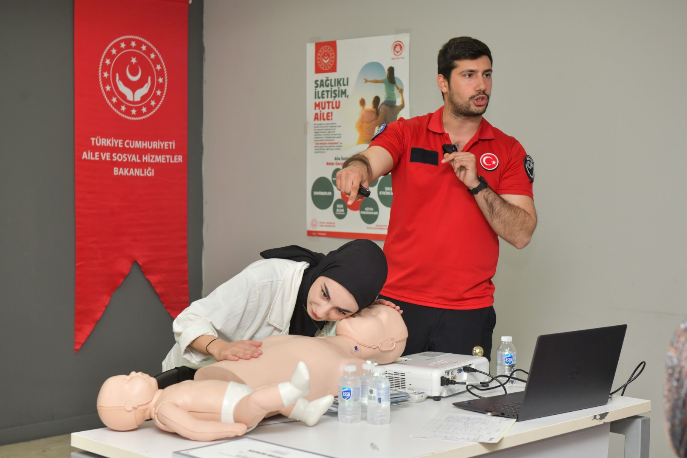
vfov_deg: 23.4
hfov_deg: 34.5
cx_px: 344
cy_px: 229
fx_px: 1107
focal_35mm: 58
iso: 800
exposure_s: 1/250
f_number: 5.6
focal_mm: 58
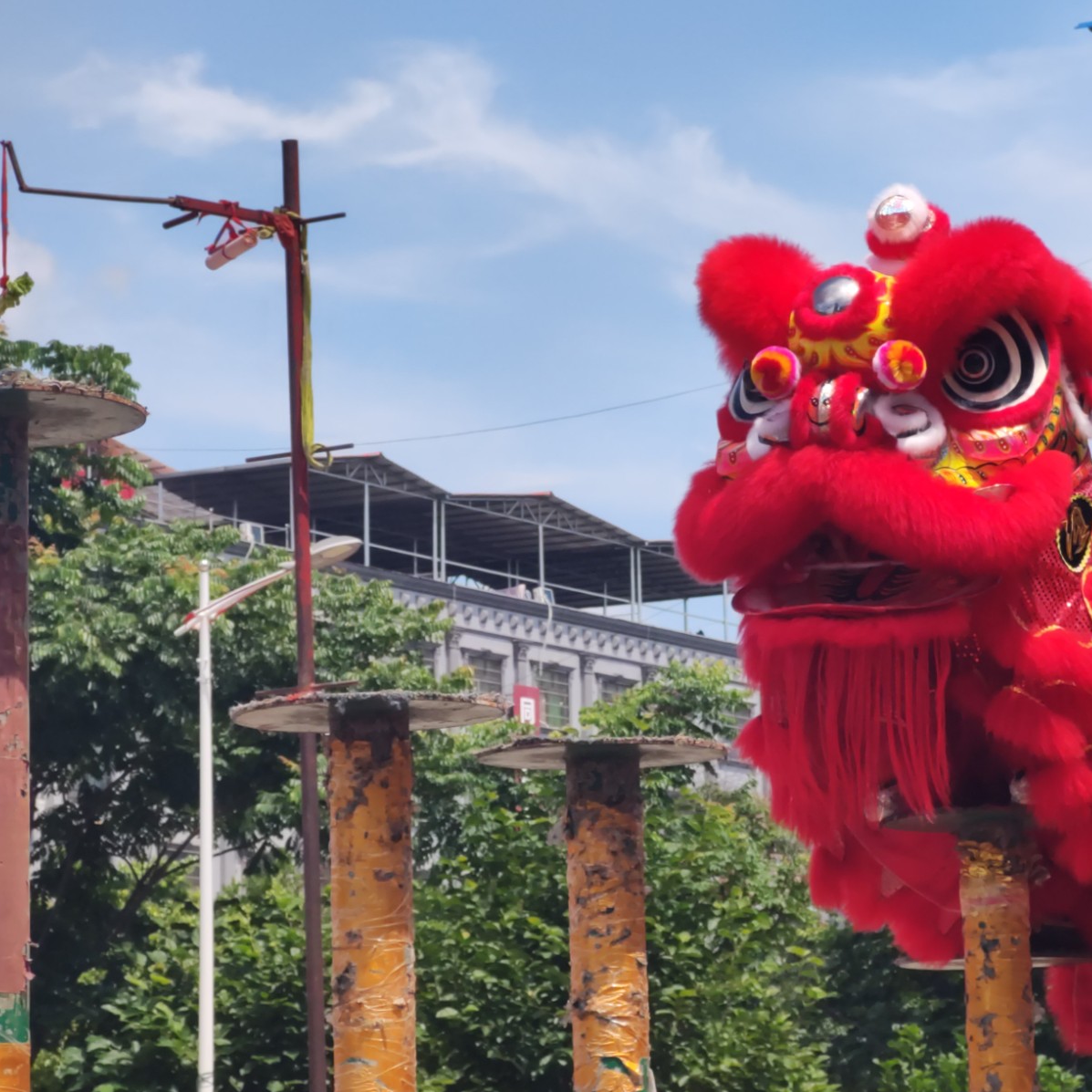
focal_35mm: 150
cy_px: 546
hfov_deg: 11.6
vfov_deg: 11.6
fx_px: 5354
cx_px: 656
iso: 50
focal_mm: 11.6
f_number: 3.4
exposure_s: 1/532
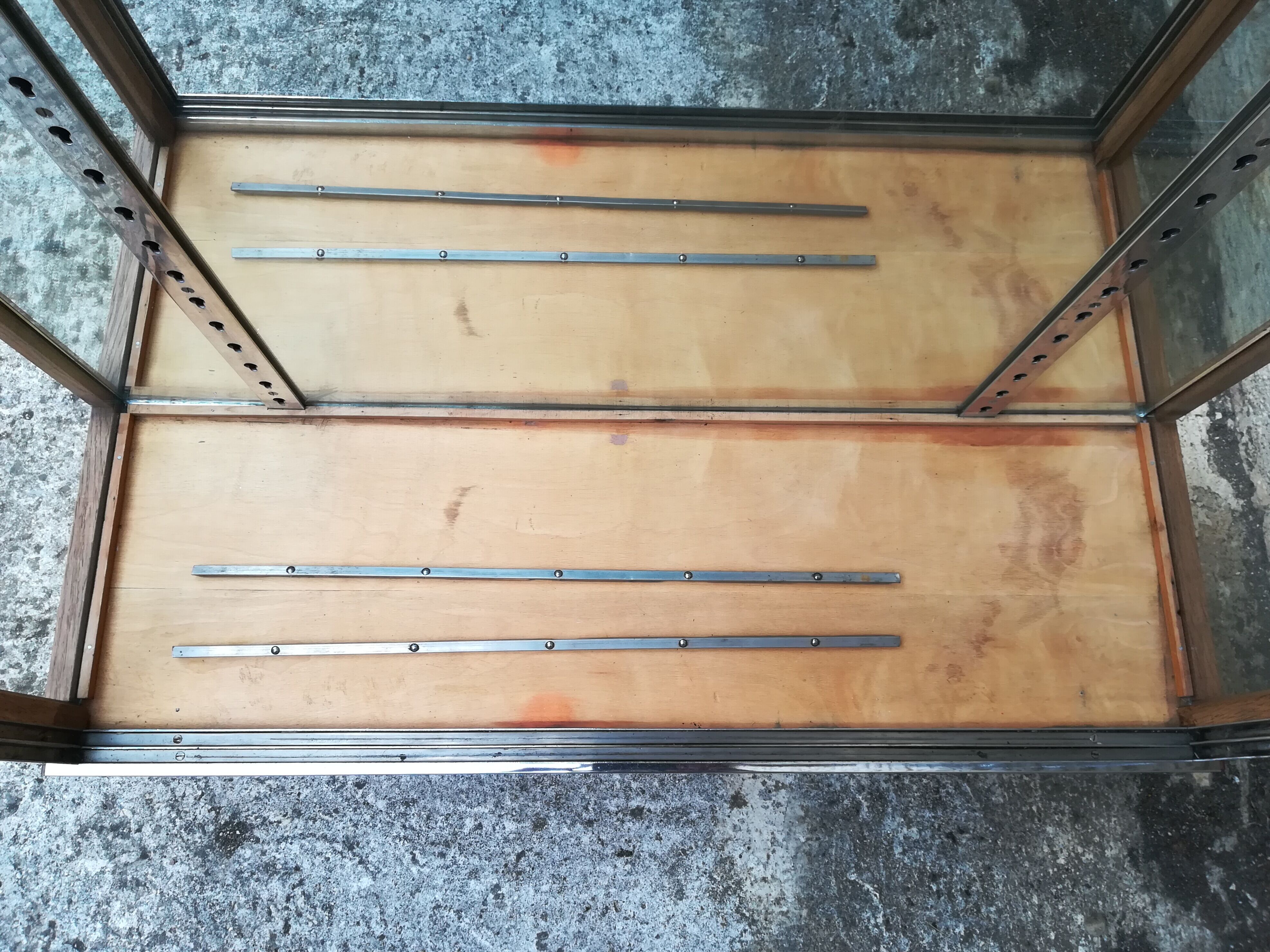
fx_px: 954
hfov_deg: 67.3
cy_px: 476
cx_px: 635
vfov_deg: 53.1
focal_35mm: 26
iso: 80
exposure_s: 1/100
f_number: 2.2
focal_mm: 3.83
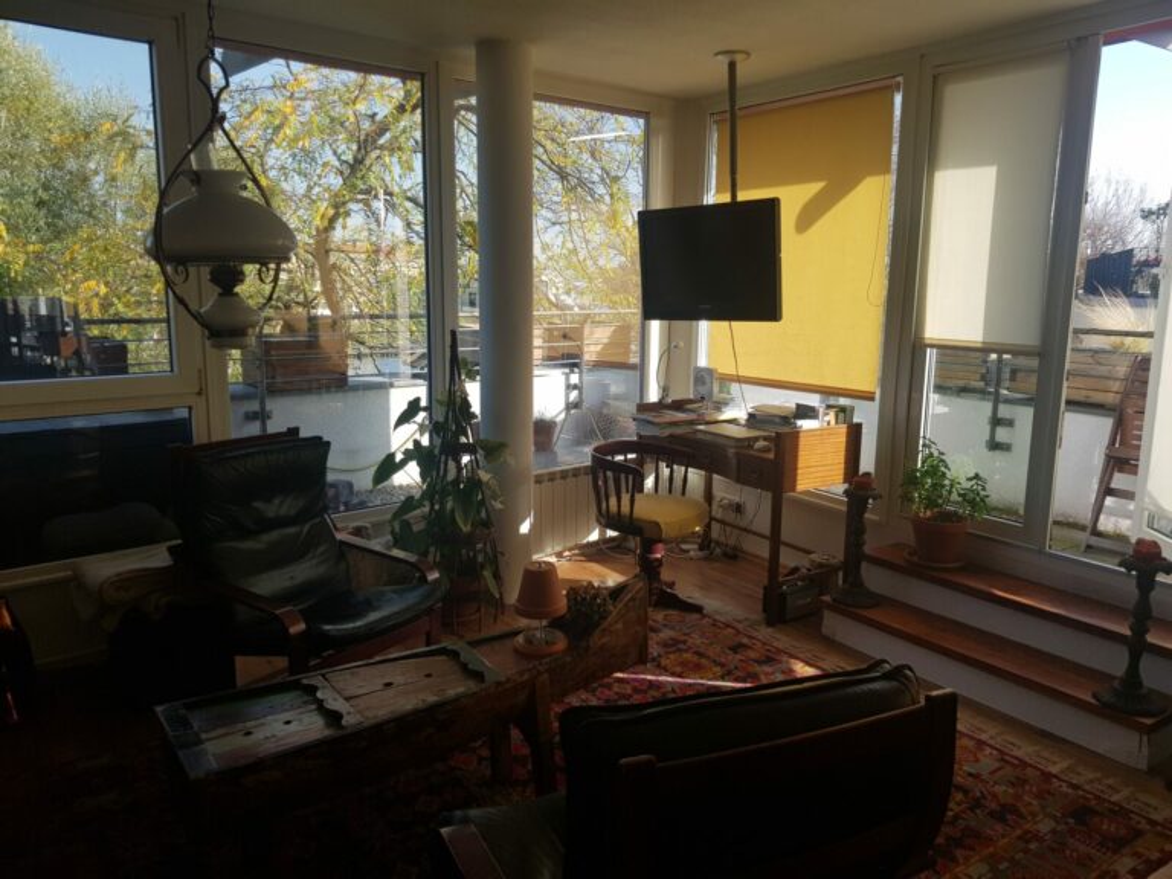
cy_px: 440
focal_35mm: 26
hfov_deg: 67.3
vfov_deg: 53.1
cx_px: 586
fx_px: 880
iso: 40
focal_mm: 4.2
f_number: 1.7
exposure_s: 1/672
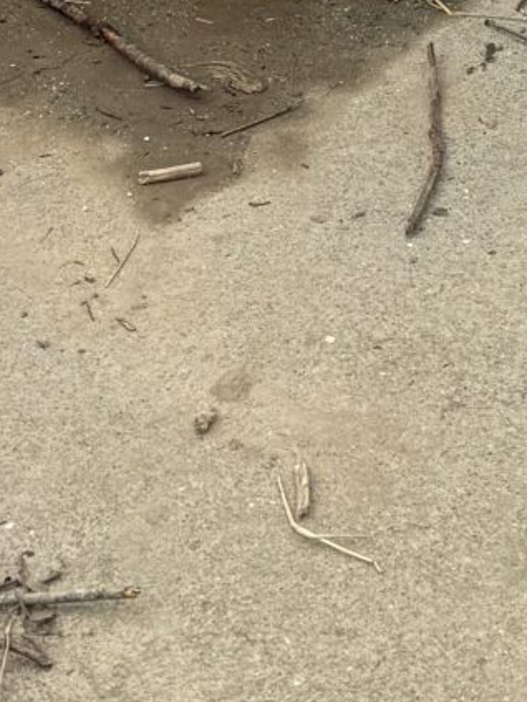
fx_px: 2943
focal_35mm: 145
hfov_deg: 9.8
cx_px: 920
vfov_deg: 12.0
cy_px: -727
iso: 80
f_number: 1.78
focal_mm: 6.76
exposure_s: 1/1395
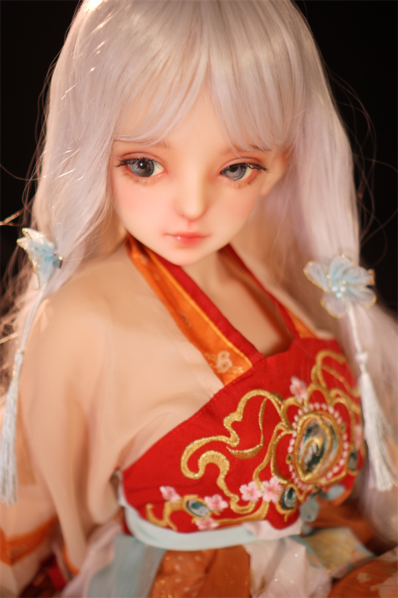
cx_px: 199
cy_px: 299
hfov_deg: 26.0
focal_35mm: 52
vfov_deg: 38.2
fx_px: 862
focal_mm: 35
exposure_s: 1/125
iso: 64
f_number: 1.8
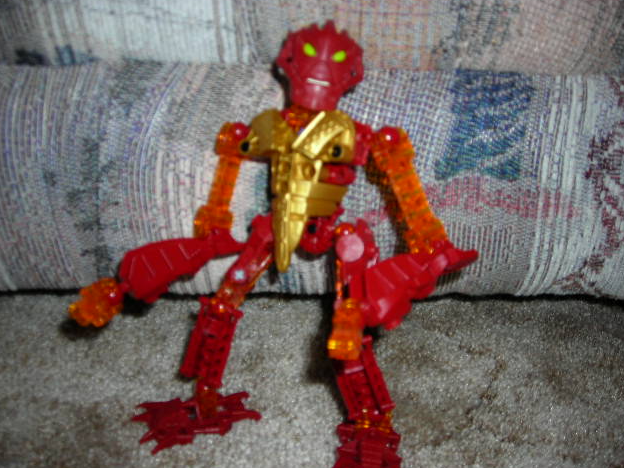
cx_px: 316
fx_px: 703
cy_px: 233
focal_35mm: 39
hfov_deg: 47.9
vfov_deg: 36.8
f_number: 3.2
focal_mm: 6.3
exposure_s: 1/60.1
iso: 50
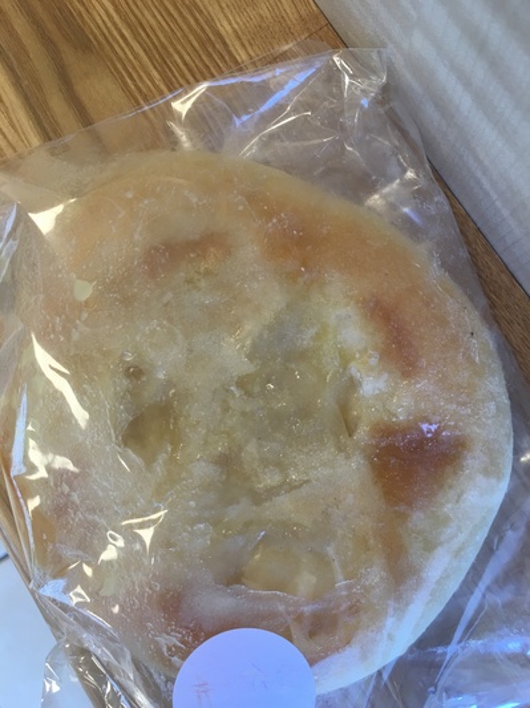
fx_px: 593
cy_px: 354
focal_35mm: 29
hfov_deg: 48.2
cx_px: 265
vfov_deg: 61.7
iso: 25
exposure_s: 1/33
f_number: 2.2
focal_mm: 4.15
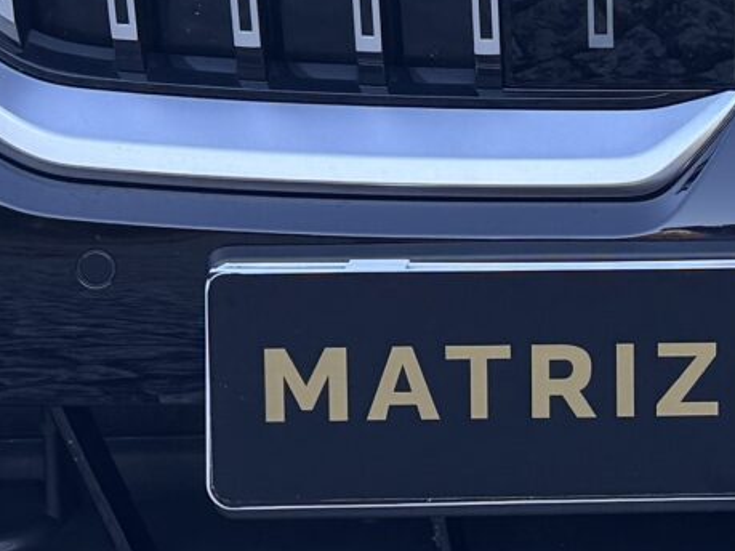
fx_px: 2844
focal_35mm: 134
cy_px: -151
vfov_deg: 10.8
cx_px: 910
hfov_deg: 14.2
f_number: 1.78
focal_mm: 6.76
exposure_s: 1/121
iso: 100
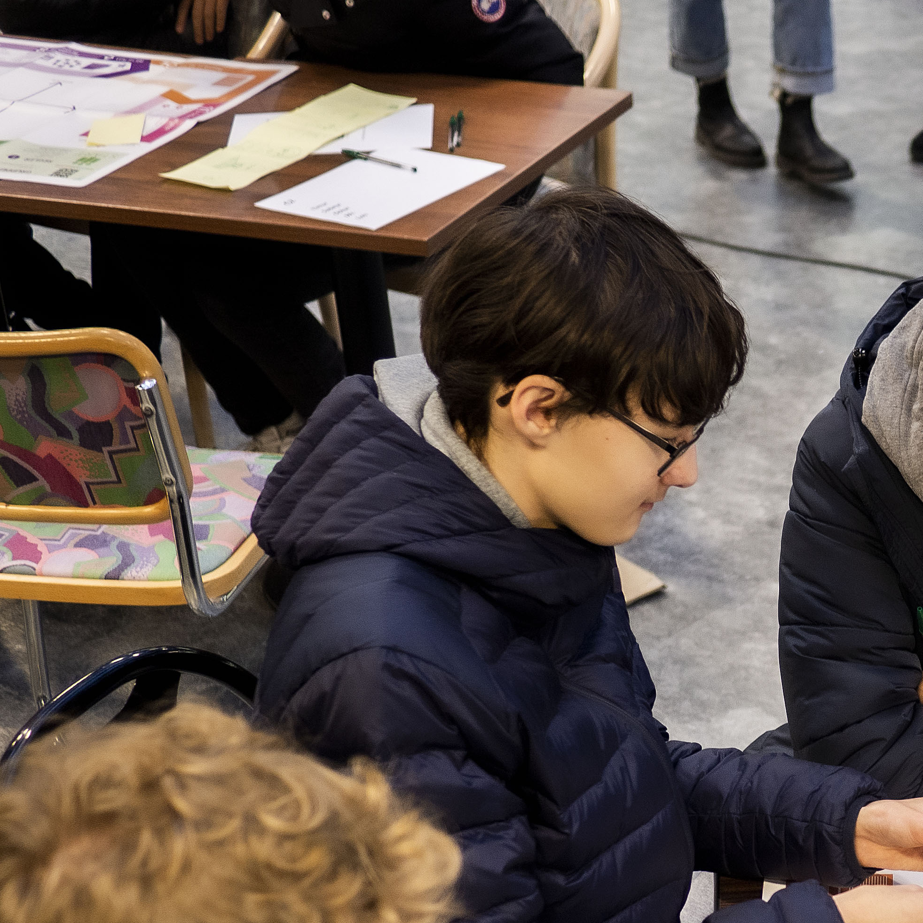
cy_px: 789
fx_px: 2504
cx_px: 1034
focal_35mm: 83
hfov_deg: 19.9
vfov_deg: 20.6
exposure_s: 1/100
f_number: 2
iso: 250
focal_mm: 20
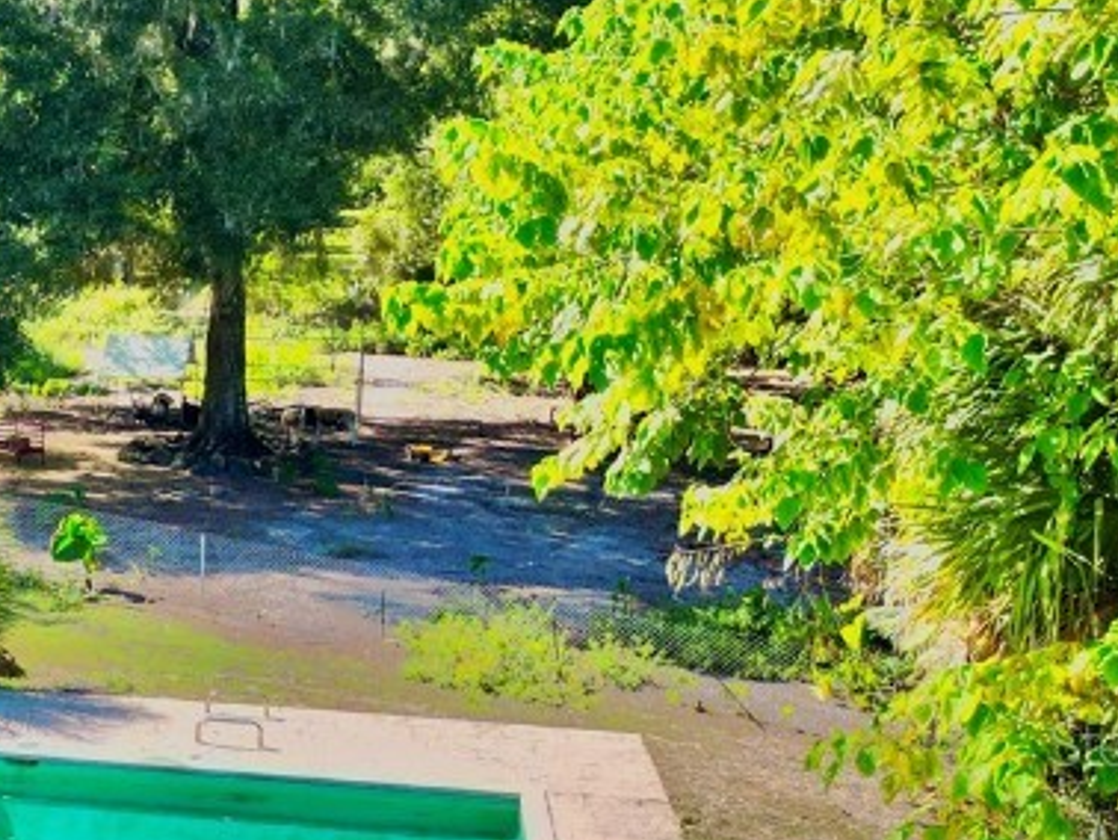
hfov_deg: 26.8
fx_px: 2101
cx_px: -186
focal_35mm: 65
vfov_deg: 22.1
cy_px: 742
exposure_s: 1/1500
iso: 100
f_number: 1.7
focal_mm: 6.72
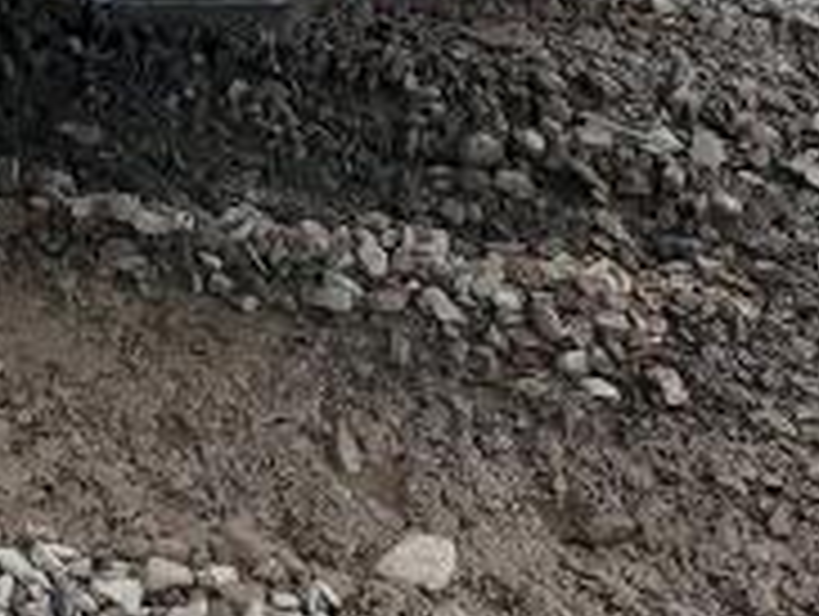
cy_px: -580
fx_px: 2701
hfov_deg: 15.4
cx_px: -531
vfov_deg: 11.8
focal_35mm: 114
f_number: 1.5
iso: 50
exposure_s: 1/1250
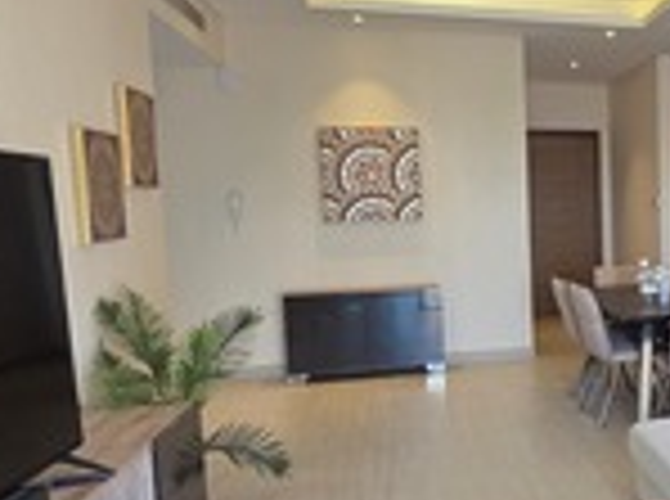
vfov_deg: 35.7
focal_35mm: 40
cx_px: 708
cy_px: 300
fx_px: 772
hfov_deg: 39.7
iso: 100
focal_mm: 2.2
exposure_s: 1/100
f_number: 1.9
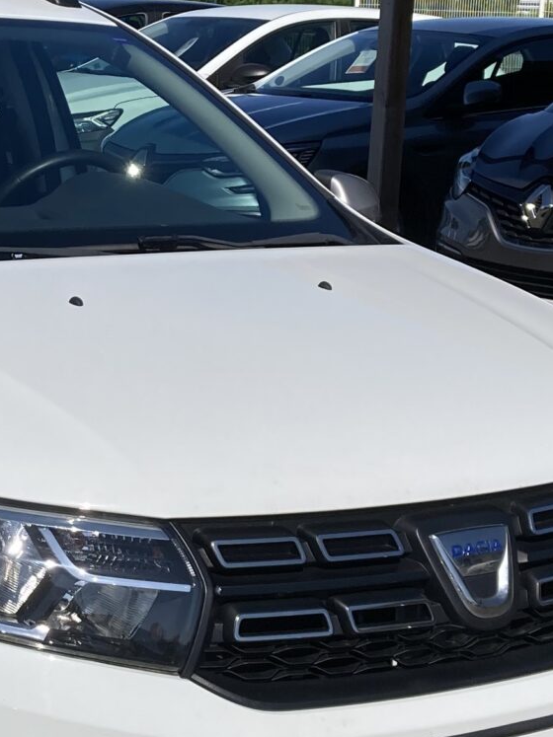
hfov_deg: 15.2
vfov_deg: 20.4
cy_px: 330
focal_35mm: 96
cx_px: 58
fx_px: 2045
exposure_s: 1/3690
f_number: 1.8
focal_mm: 3.99
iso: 25
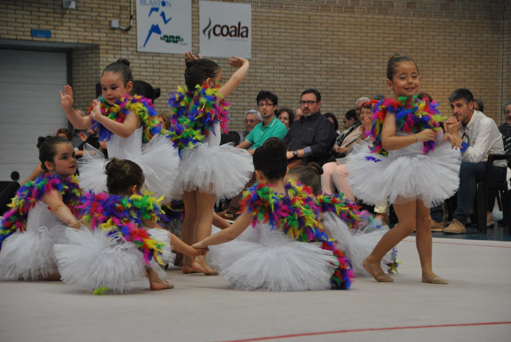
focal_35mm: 129
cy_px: 171
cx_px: 256
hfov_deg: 15.9
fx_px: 1833
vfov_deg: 10.7
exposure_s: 1/250
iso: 800
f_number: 5.3
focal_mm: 86
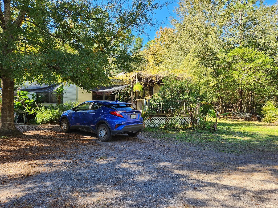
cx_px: 139
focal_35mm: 23
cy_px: 104
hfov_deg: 73.9
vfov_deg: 58.9
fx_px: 185
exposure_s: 1/199
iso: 20
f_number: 1.8
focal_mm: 5.4
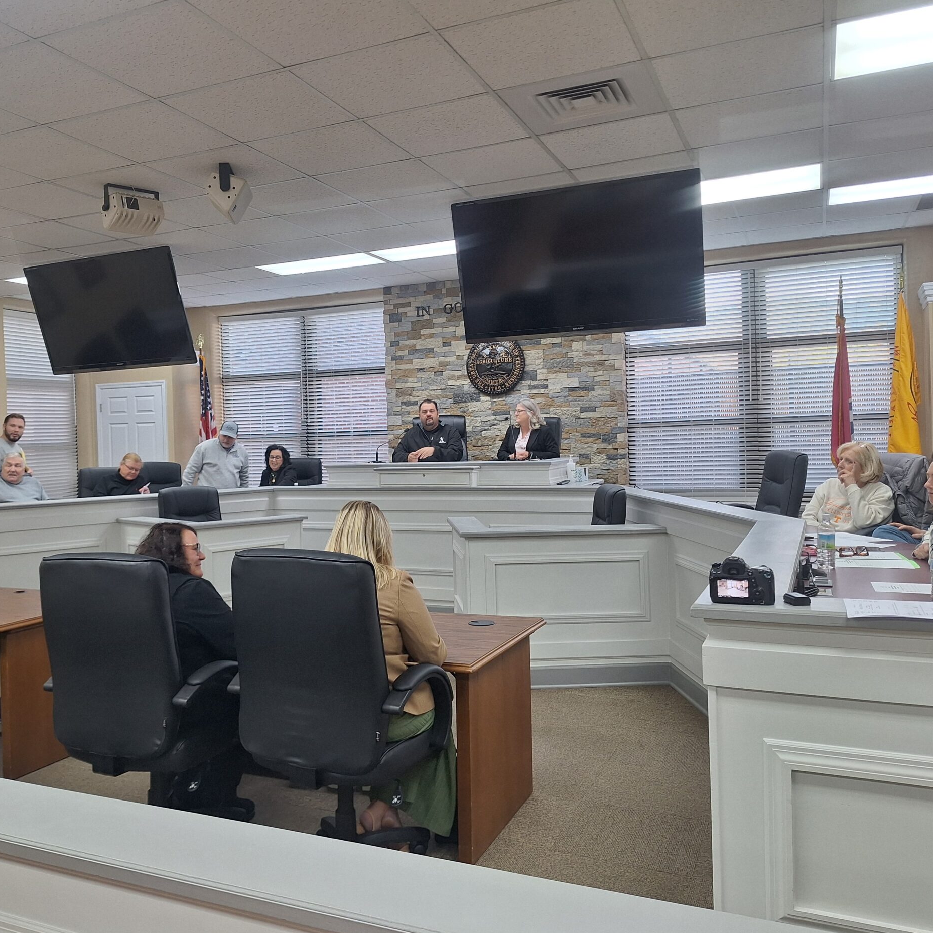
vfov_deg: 57.3
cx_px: 396
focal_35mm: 28
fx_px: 854
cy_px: 457
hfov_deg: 57.1
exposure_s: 1/60
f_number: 1.8
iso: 64
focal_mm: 5.54
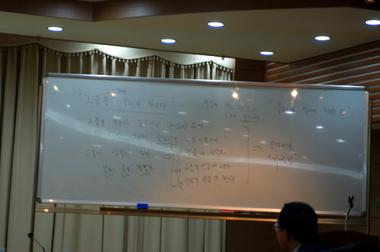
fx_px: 1186
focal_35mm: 112
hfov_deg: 18.2
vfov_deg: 12.2
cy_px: 126
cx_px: 190
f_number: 2.8
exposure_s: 1/30
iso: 100
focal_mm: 75
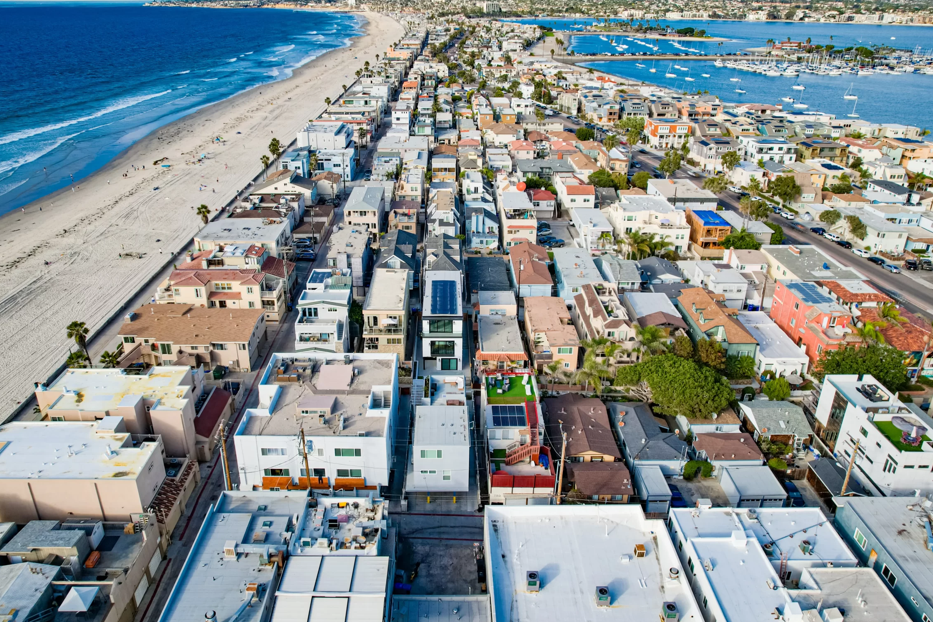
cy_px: 282
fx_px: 648
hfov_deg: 71.5
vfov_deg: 51.2
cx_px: 443
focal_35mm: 25
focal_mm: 8.4
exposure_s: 1/1000
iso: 100
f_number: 2.8
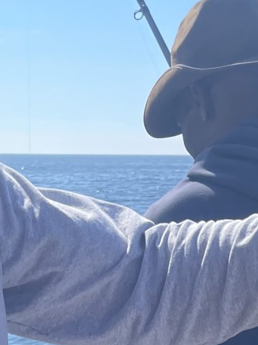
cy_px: 558
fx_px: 1154
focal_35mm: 116
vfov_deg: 15.3
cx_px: 119
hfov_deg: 12.8
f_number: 1.6
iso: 32
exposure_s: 1/3344
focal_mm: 5.1
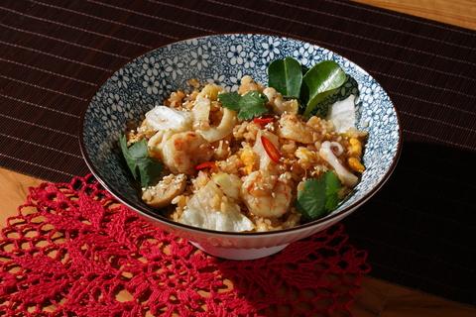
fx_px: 1388
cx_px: 238
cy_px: 158
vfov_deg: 13.0
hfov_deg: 19.5
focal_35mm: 105
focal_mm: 70
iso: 400
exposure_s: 1/160
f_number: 11
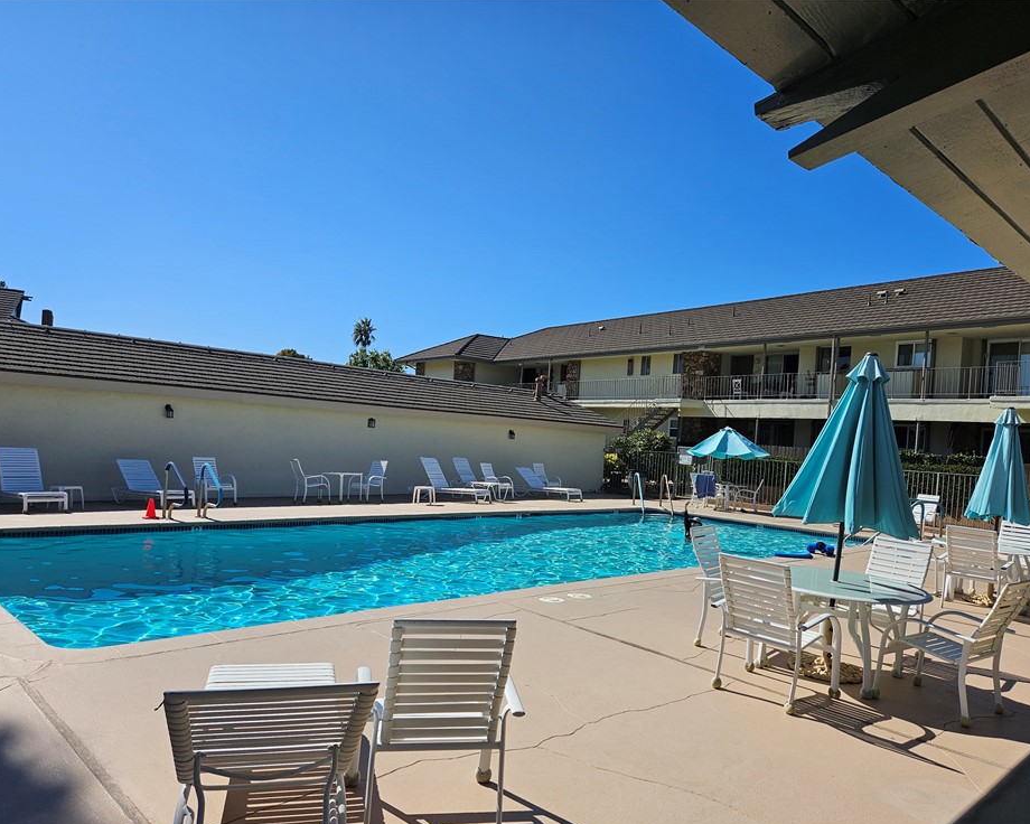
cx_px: 514
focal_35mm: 25
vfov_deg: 56.8
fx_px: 762
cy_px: 427
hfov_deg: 68.1
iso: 25
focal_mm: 5.4
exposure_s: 1/3100
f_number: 1.8
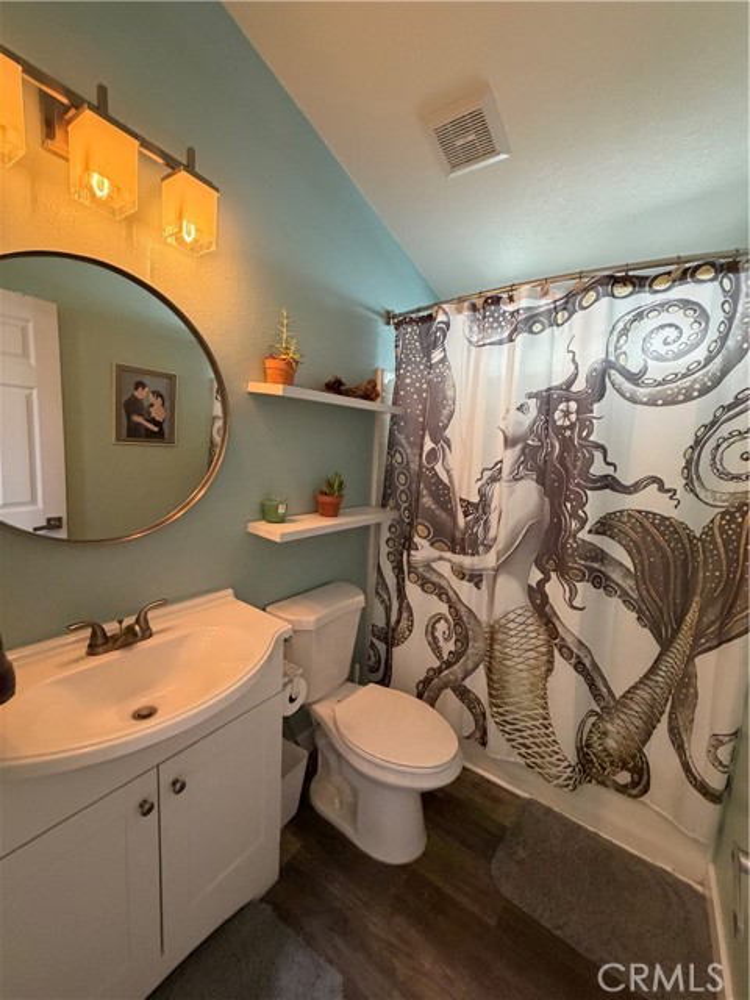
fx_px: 404
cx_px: 375
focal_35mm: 14
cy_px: 500
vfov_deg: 102.1
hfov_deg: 85.7
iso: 400
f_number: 2.2
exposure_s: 1/60
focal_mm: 2.22
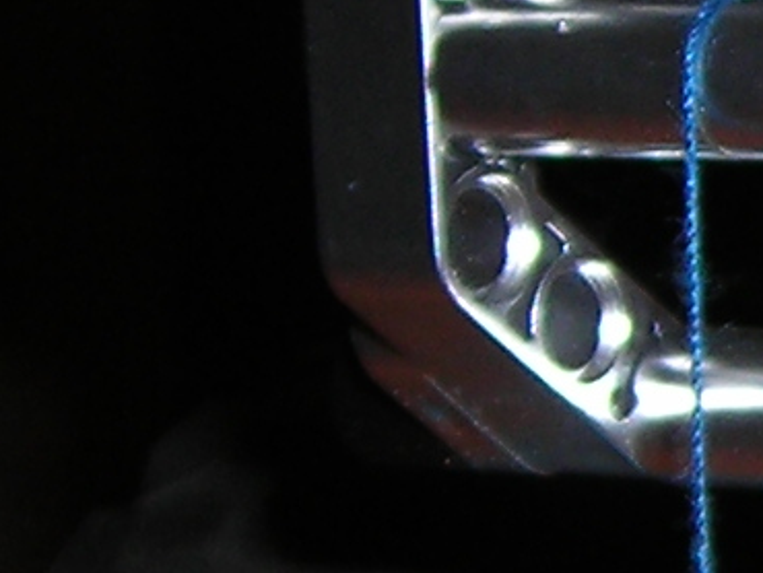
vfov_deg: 5.6
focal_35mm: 266
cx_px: 1998
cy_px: 418
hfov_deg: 6.9
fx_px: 5867
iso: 50
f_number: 3.2
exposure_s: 1/60.1
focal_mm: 6.3
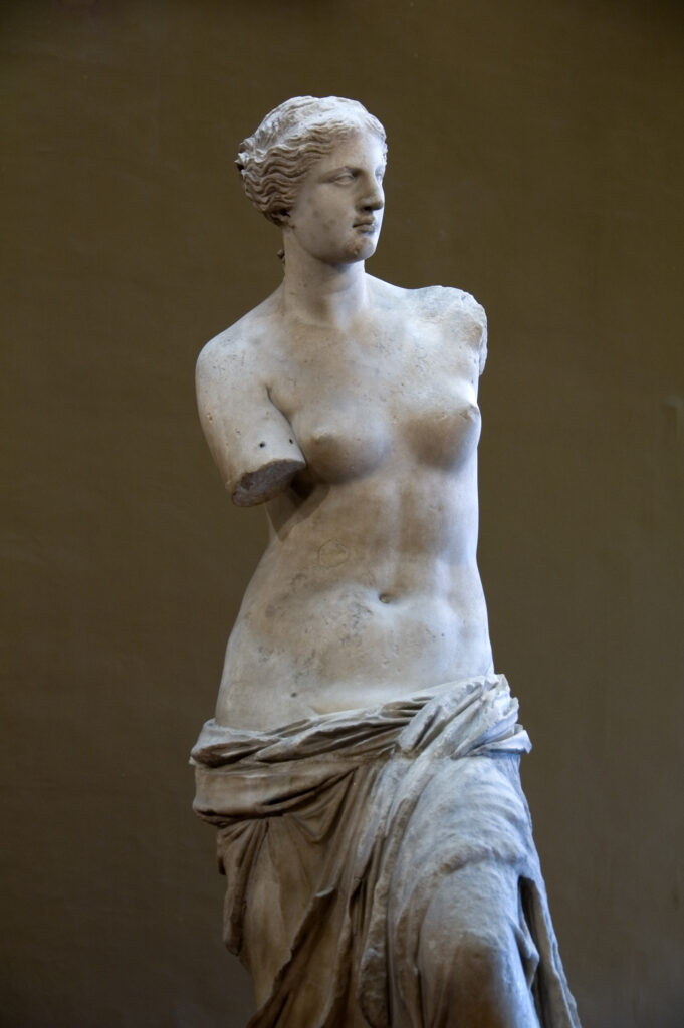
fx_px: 2655
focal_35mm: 93
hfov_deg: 14.7
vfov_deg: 21.9
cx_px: 342
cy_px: 514
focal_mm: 62
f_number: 5
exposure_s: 1/13
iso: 400
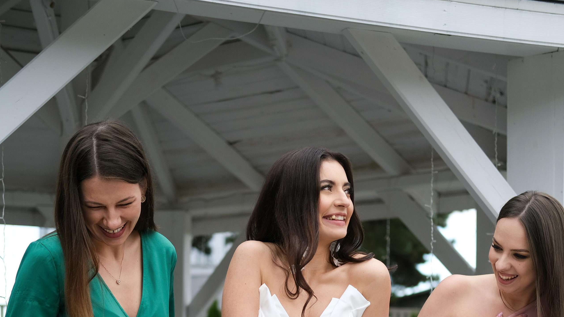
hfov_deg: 25.3
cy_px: 386
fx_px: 1256
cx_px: 282
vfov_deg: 14.0
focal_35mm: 84
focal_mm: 35
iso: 160
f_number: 2
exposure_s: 1/950
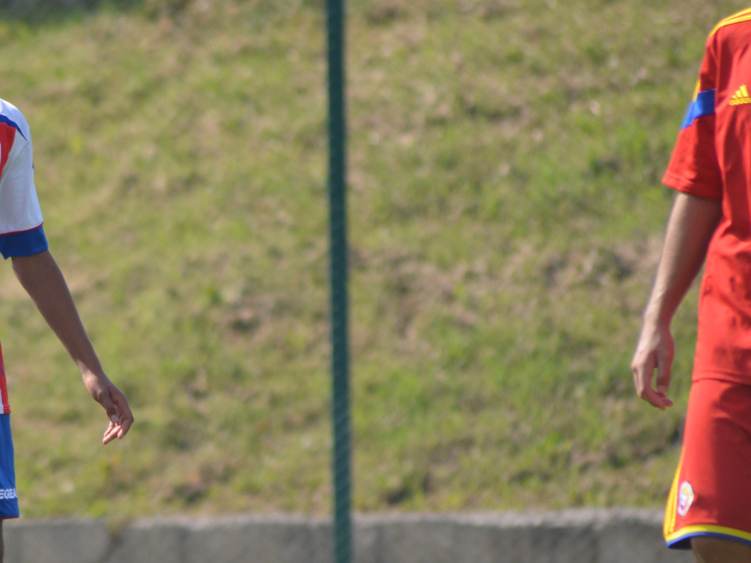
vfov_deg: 1.6
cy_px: 374
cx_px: 45
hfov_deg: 2.1
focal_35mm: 932
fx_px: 20219
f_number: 5.6
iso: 400
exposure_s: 1/1000
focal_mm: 300
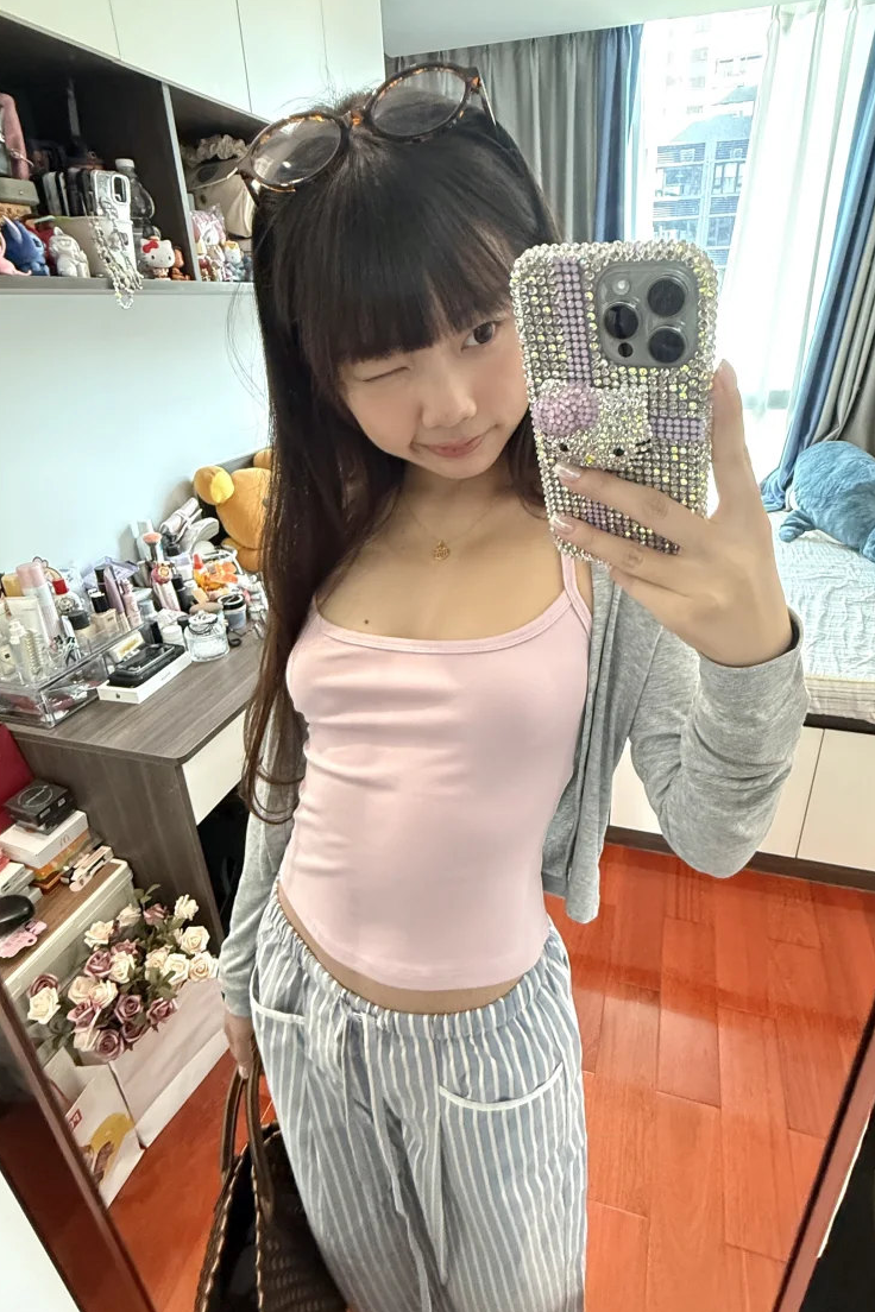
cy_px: 624
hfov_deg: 64.5
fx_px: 693
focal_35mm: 19
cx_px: 472
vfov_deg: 86.8
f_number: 2.2
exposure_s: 1/60
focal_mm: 2.22
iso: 800
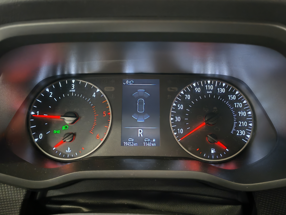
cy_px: 108
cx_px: 143
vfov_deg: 42.9
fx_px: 273
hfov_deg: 55.4
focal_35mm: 33
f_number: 1.9
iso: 5676
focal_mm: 6.12
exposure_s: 1/16.7
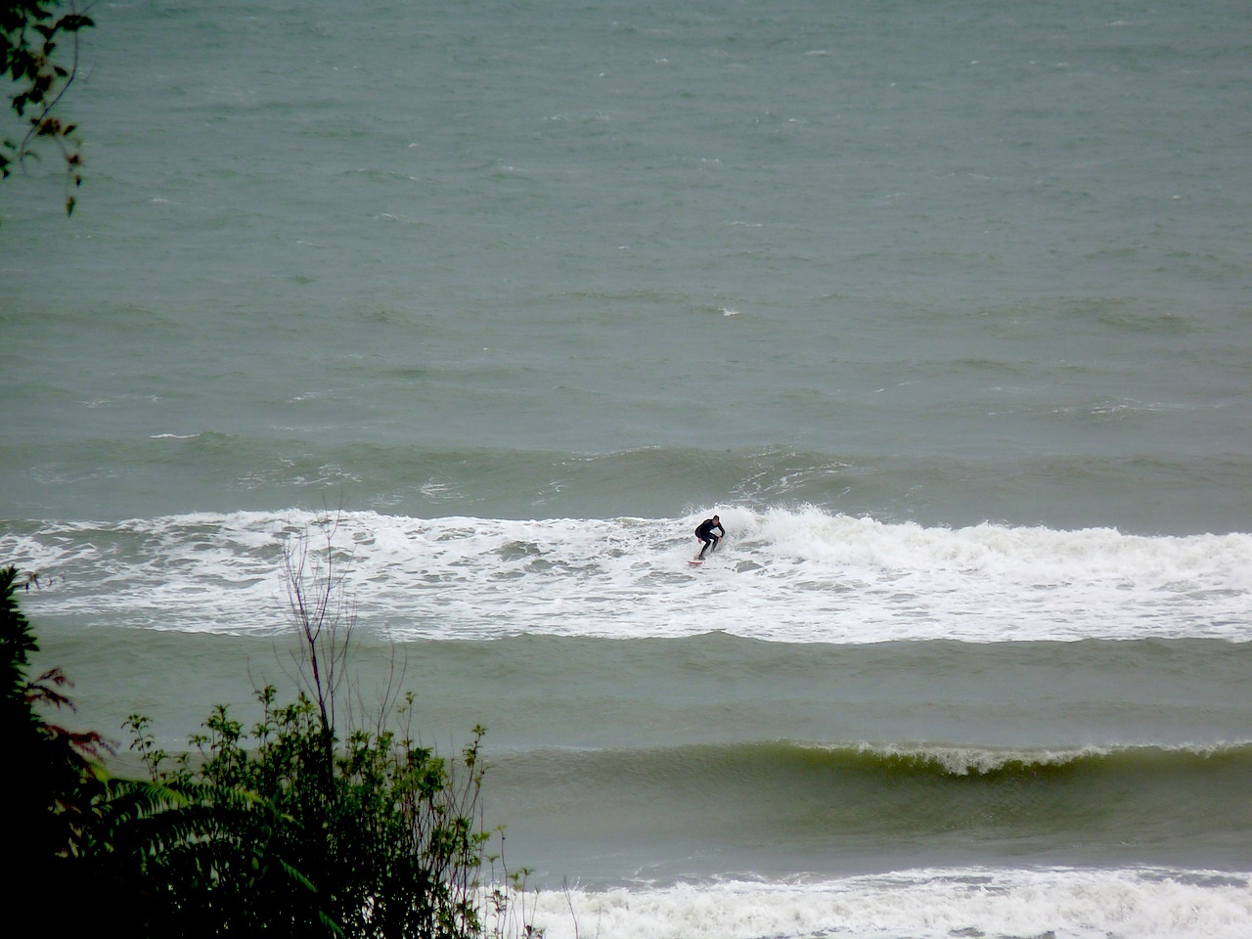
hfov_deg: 4.1
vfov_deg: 3.1
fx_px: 17578
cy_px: 470
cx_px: 626
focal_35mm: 486
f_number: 5.6
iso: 100
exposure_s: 1/320
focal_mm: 86.4
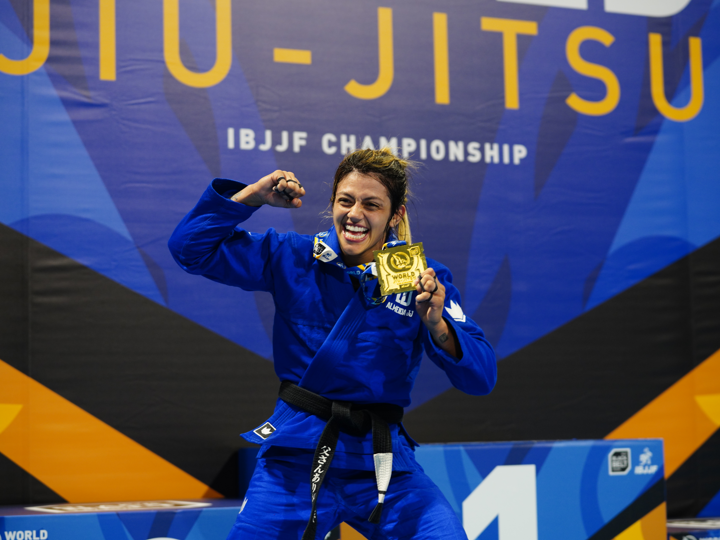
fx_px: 1581
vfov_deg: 19.4
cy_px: 269
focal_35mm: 76
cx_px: 359
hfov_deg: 25.7
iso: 1000
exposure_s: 1/100
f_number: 3.2
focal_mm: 70
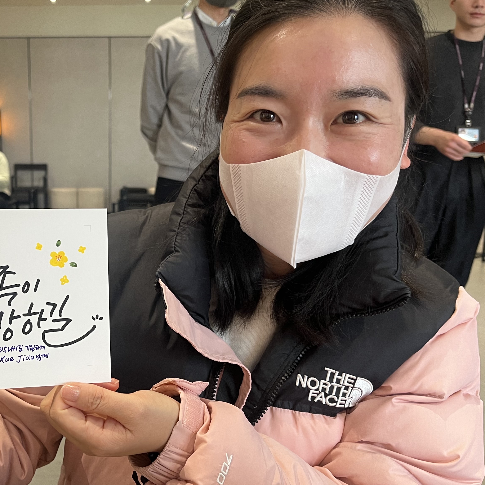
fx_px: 634
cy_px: 269
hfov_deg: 40.1
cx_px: 95
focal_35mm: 40
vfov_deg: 41.8
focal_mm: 5.1
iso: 80
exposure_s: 1/60
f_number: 1.6
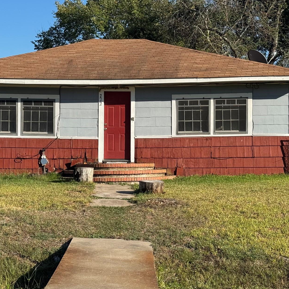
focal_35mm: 70
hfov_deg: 24.6
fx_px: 661
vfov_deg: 24.6
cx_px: 125
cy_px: 130
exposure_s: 1/4310
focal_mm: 6.76
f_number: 1.78
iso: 64
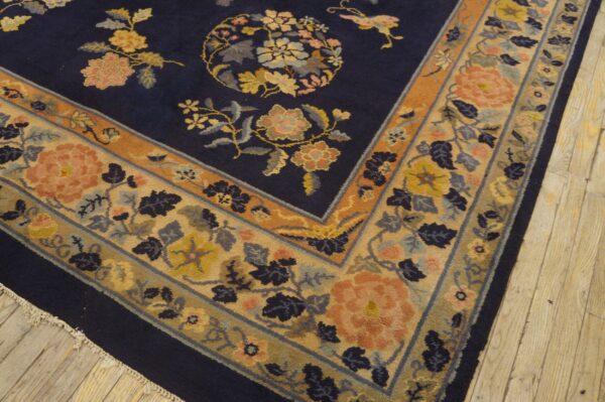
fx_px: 504
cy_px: 201
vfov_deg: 43.5
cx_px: 302
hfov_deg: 62.0
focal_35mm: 30
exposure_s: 1/60
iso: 1250
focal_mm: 20
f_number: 4
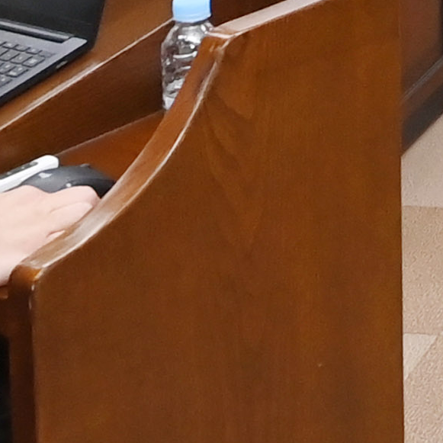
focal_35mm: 114
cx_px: 960
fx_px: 1651
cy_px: -266
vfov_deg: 14.1
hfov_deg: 12.8
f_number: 7.1
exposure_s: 1/250
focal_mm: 14
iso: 2500
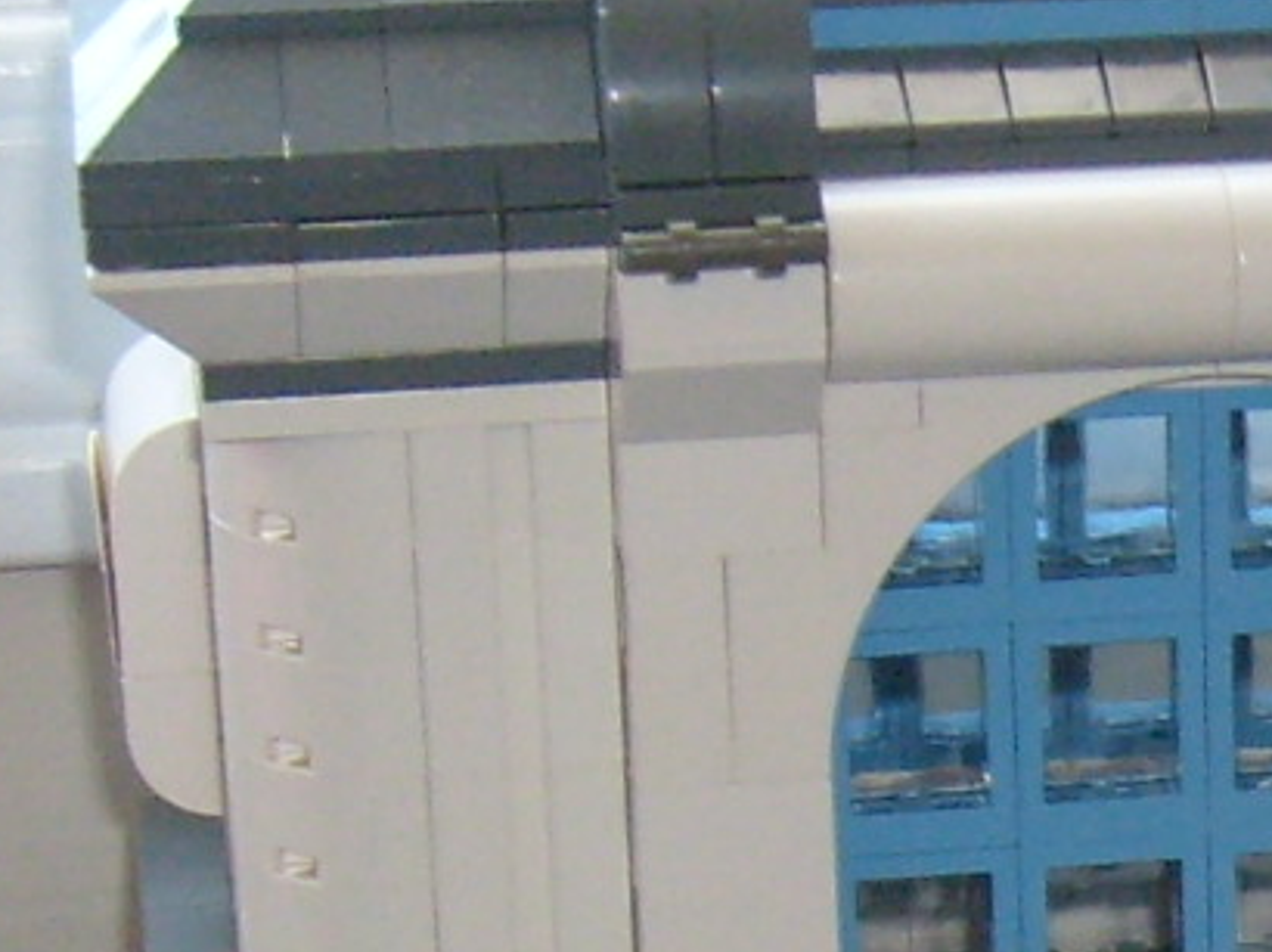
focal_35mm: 175
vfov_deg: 8.4
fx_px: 6427
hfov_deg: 10.8
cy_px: 1129
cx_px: 2041
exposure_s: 1/45
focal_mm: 5.8
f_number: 2.8
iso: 100
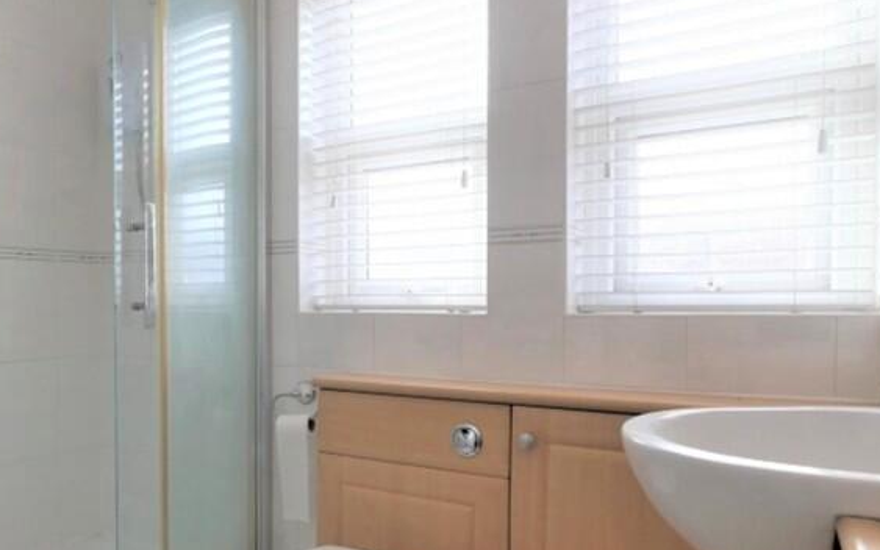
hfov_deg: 66.7
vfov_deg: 45.9
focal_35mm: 27
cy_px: 318
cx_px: 300
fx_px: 648
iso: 200
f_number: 4
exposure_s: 1/60
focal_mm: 7
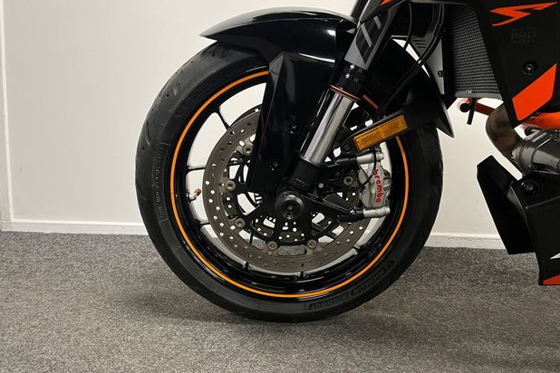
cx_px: 285
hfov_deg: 65.5
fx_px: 436
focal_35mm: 28
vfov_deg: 46.4
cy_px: 170
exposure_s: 1/50
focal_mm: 5.1
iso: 250
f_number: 1.6
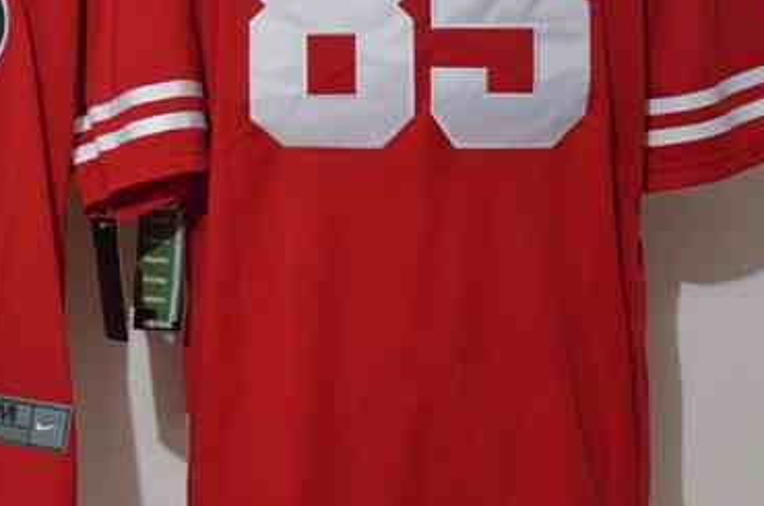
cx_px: 120
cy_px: 35
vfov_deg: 8.4
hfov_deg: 12.6
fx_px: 3431
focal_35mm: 162
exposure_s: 1/15
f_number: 4.8
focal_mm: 50
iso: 4000
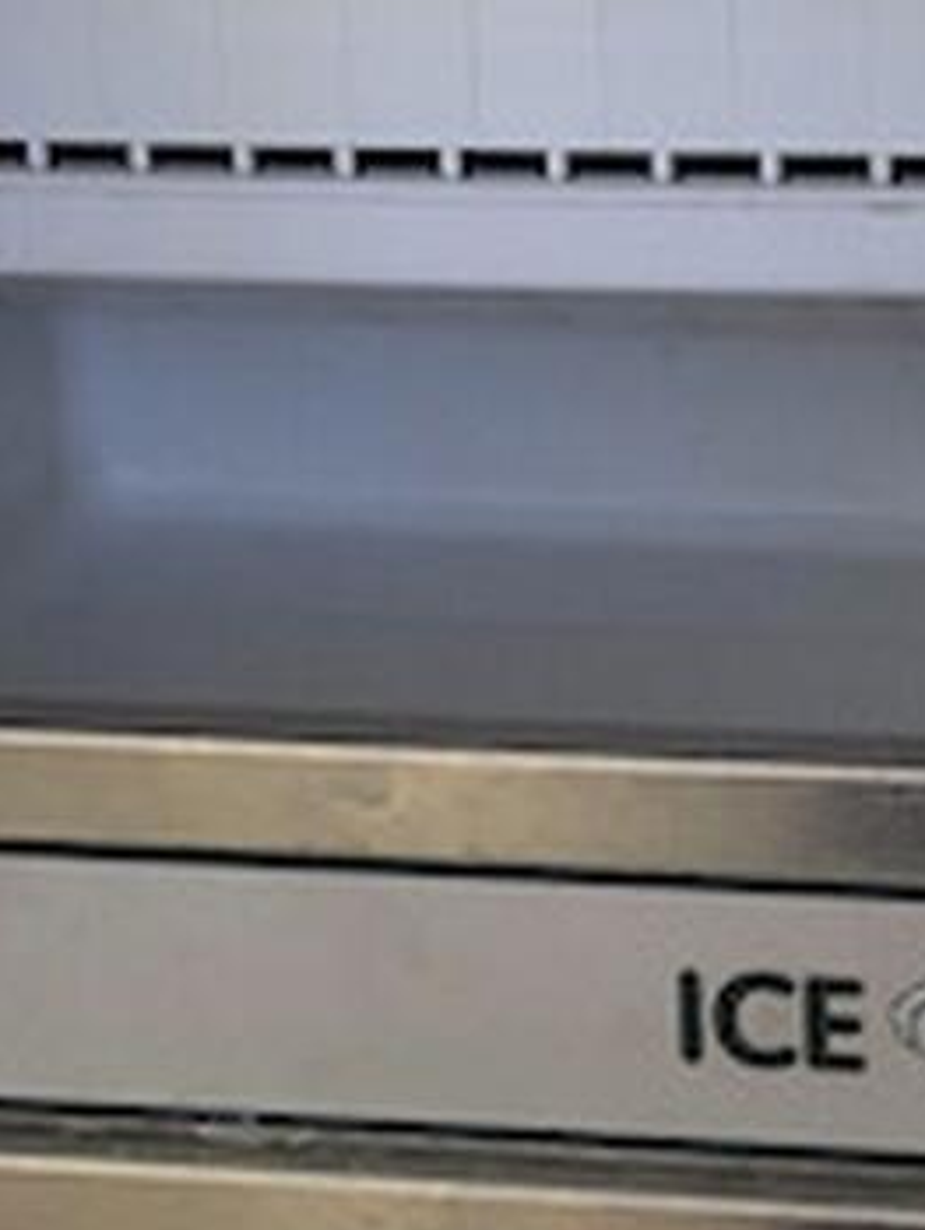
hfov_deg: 12.4
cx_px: 505
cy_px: 777
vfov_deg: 16.4
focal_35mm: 120
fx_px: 4270
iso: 32
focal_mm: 4
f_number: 1.8
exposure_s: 1/120
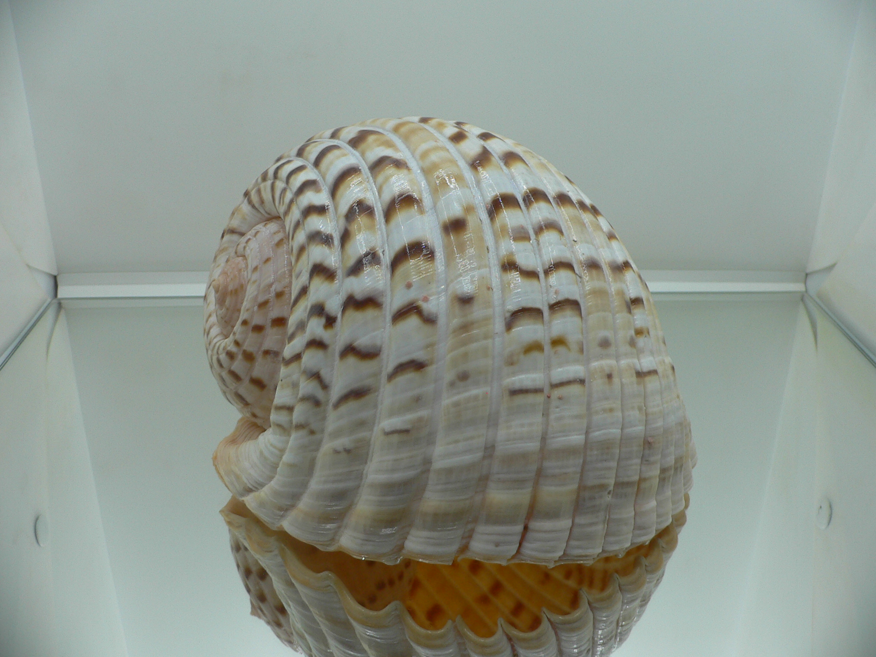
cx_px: 438
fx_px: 886
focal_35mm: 35
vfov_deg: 40.7
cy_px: 328
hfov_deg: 52.6
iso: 80
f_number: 2.8
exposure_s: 1/80
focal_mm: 4.6
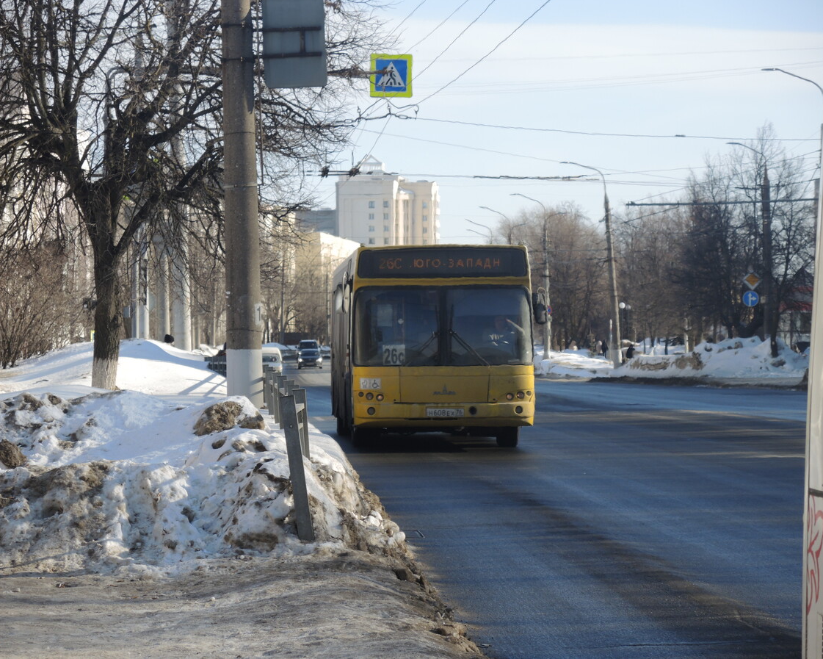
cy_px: 329
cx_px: 423
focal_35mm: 141
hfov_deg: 13.7
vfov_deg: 11.0
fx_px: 3435
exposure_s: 1/640
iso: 80
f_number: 3.5
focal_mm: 28.4
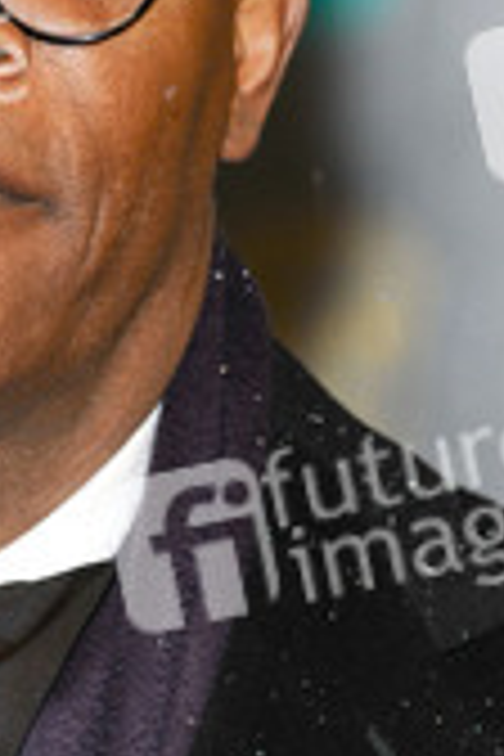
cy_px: 302
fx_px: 13884
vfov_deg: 3.1
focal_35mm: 661
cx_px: -70
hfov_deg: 2.1
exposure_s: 1/200
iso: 320
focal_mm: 185
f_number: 4
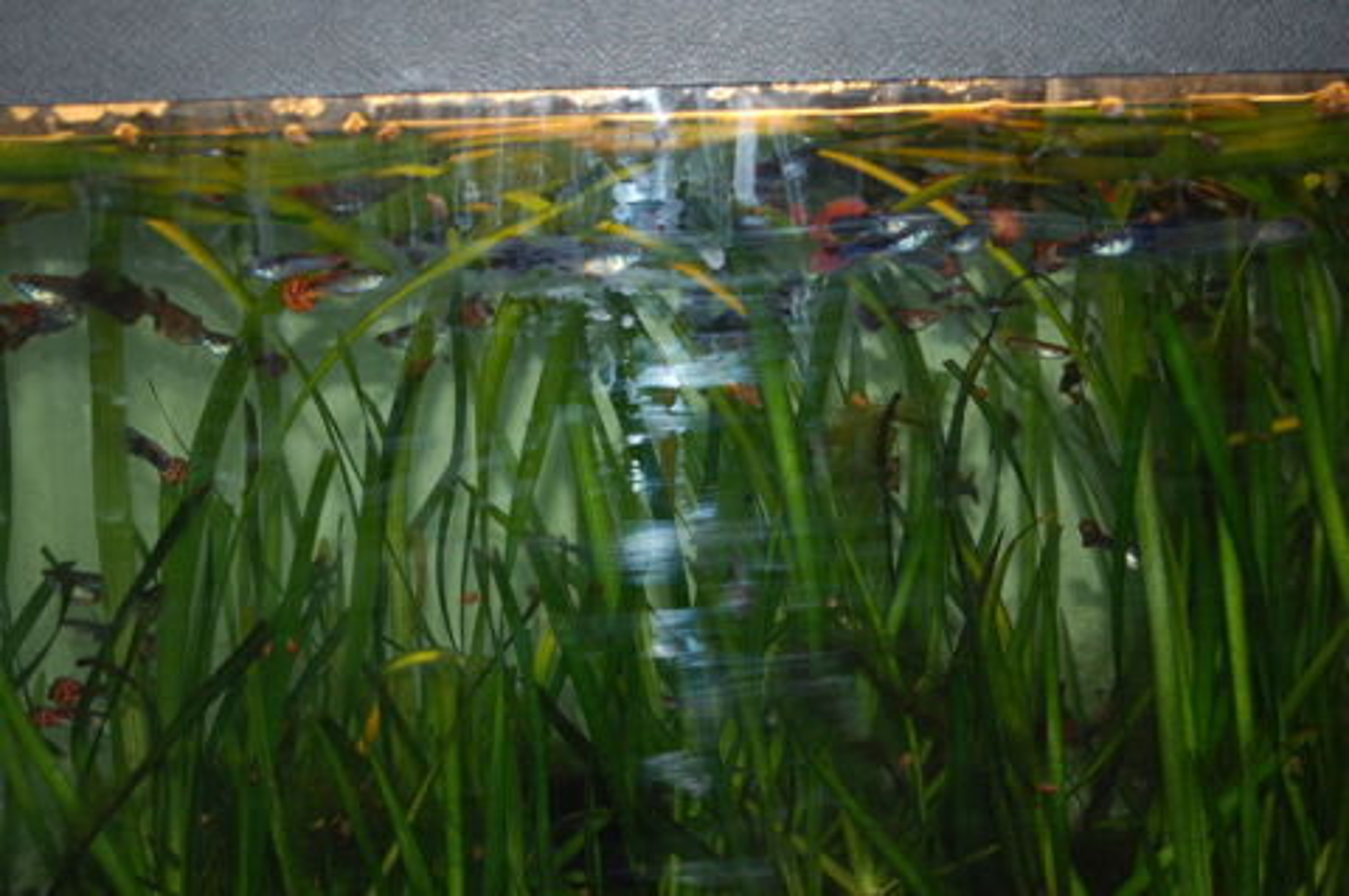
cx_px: 674
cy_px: 448
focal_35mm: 82
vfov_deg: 16.5
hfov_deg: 24.6
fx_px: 3088
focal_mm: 55
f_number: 5.6
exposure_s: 1/60
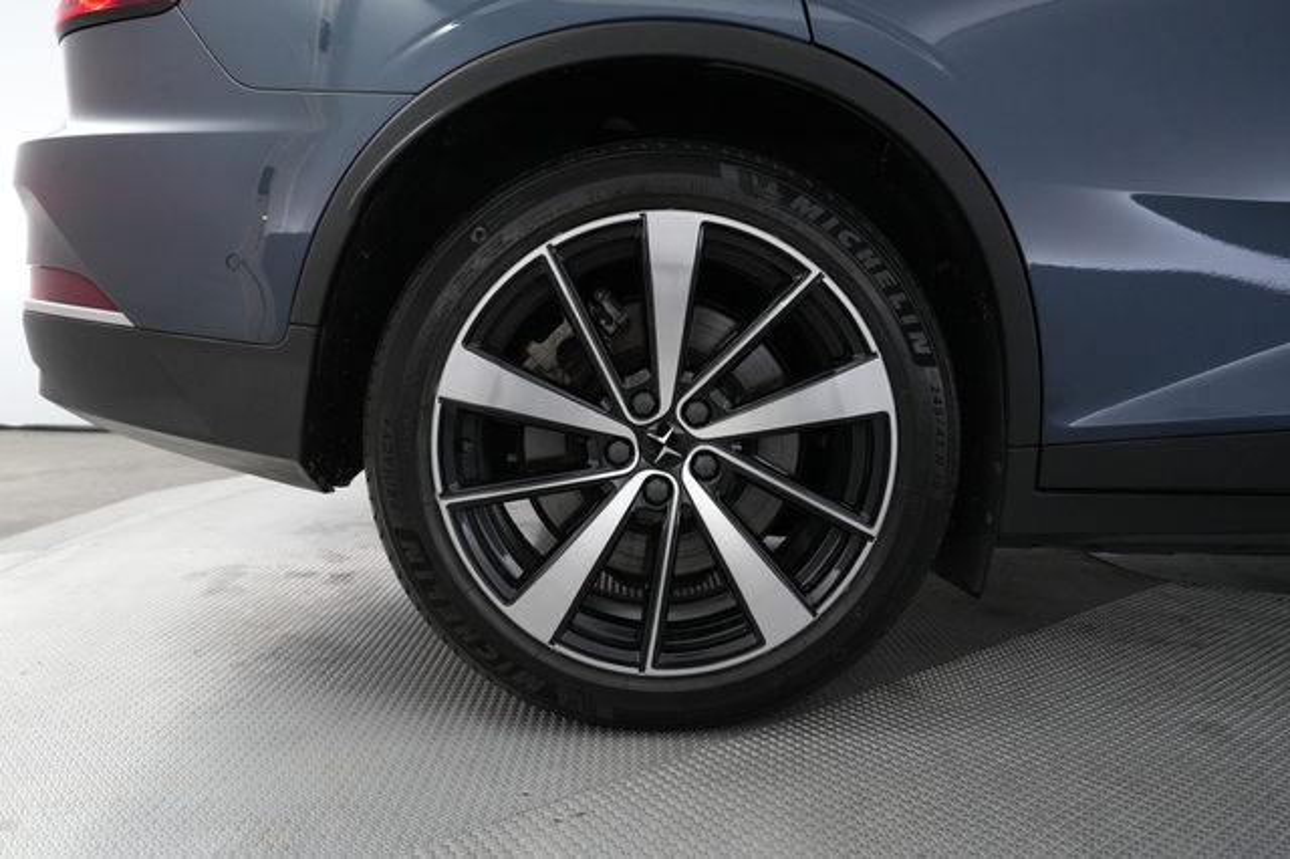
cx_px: 645
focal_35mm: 24
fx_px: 860
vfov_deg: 53.1
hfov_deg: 73.8
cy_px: 430
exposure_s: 1/125
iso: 4000
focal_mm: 24
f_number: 4.5
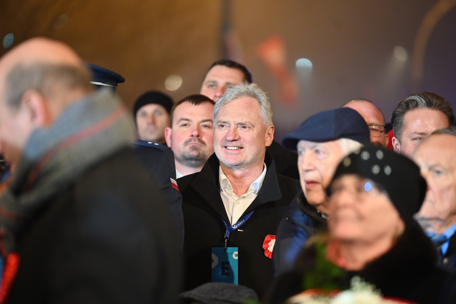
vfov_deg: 7.6
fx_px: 2280
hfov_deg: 11.4
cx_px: 228
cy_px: 152
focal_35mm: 180
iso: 1400
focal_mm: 180
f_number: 2.8
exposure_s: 1/125
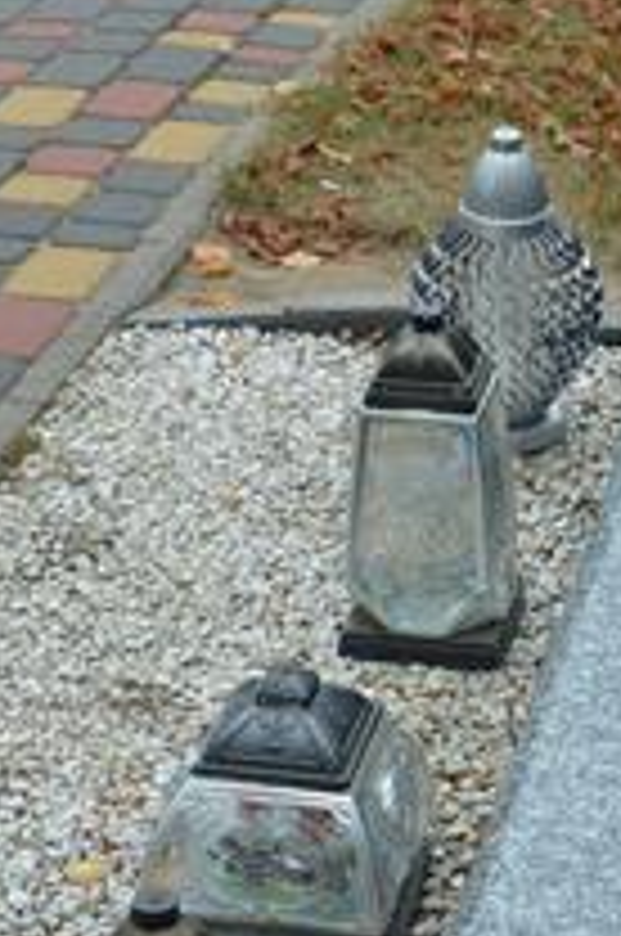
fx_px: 2999
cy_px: 554
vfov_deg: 17.7
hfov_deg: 11.4
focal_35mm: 116
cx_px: 914
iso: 160
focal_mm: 25
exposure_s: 1/125
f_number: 5.6
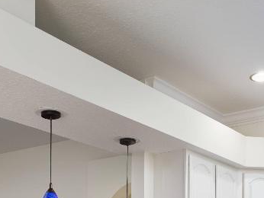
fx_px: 542
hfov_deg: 27.3
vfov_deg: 18.9
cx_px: 167
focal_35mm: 71
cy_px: 275
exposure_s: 1/250
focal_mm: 12
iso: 100
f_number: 5.6
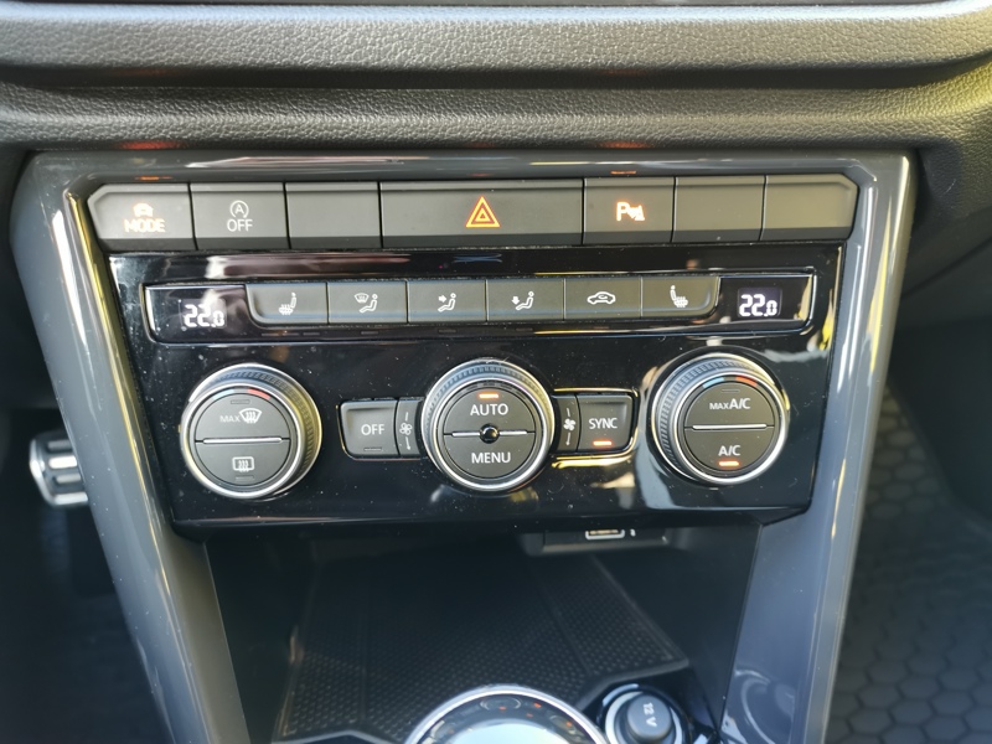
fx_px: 774
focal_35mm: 27
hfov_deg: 65.3
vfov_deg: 51.4
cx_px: 496
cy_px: 372
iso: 320
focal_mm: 5.58
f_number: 1.8
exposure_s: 1/33.3
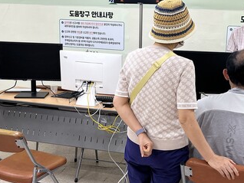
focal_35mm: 49
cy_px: 77
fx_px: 346
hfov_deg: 38.4
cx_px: 164
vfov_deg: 29.7
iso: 125
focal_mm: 5.1
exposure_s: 1/120
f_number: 1.6
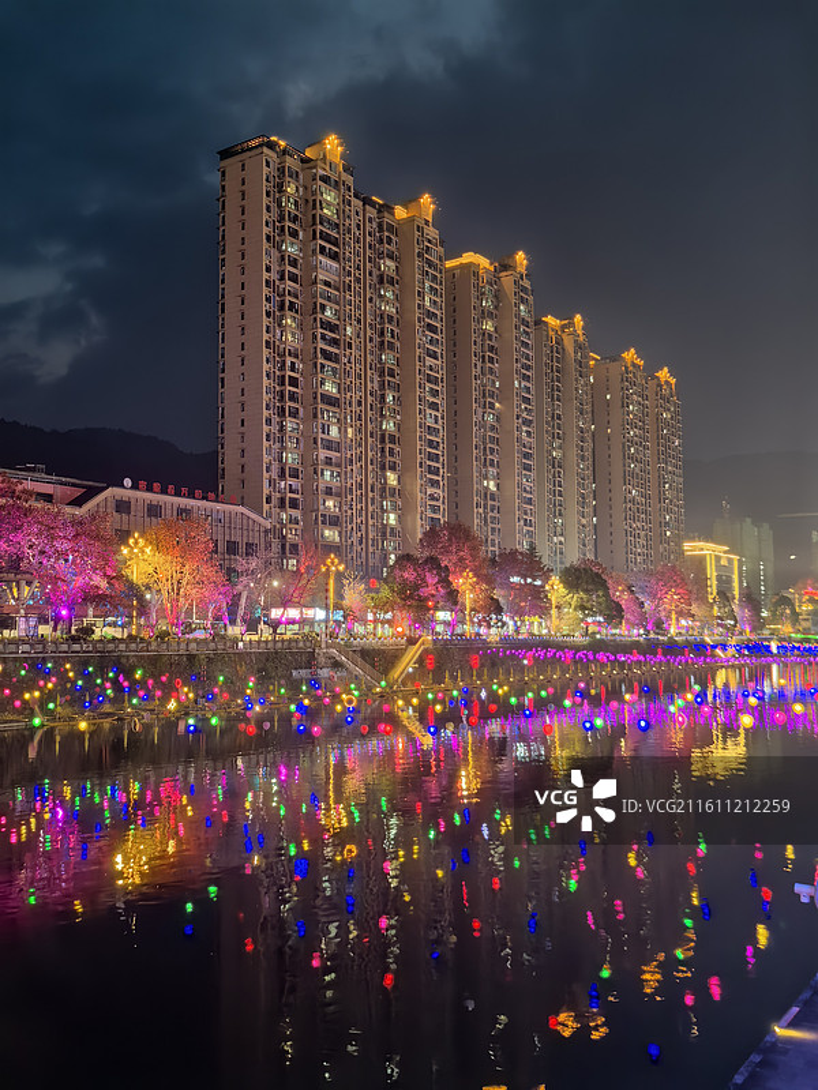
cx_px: 409
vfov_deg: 55.4
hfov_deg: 42.9
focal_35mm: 33
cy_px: 545
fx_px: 1040
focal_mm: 5.75
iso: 200
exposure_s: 3
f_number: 1.4
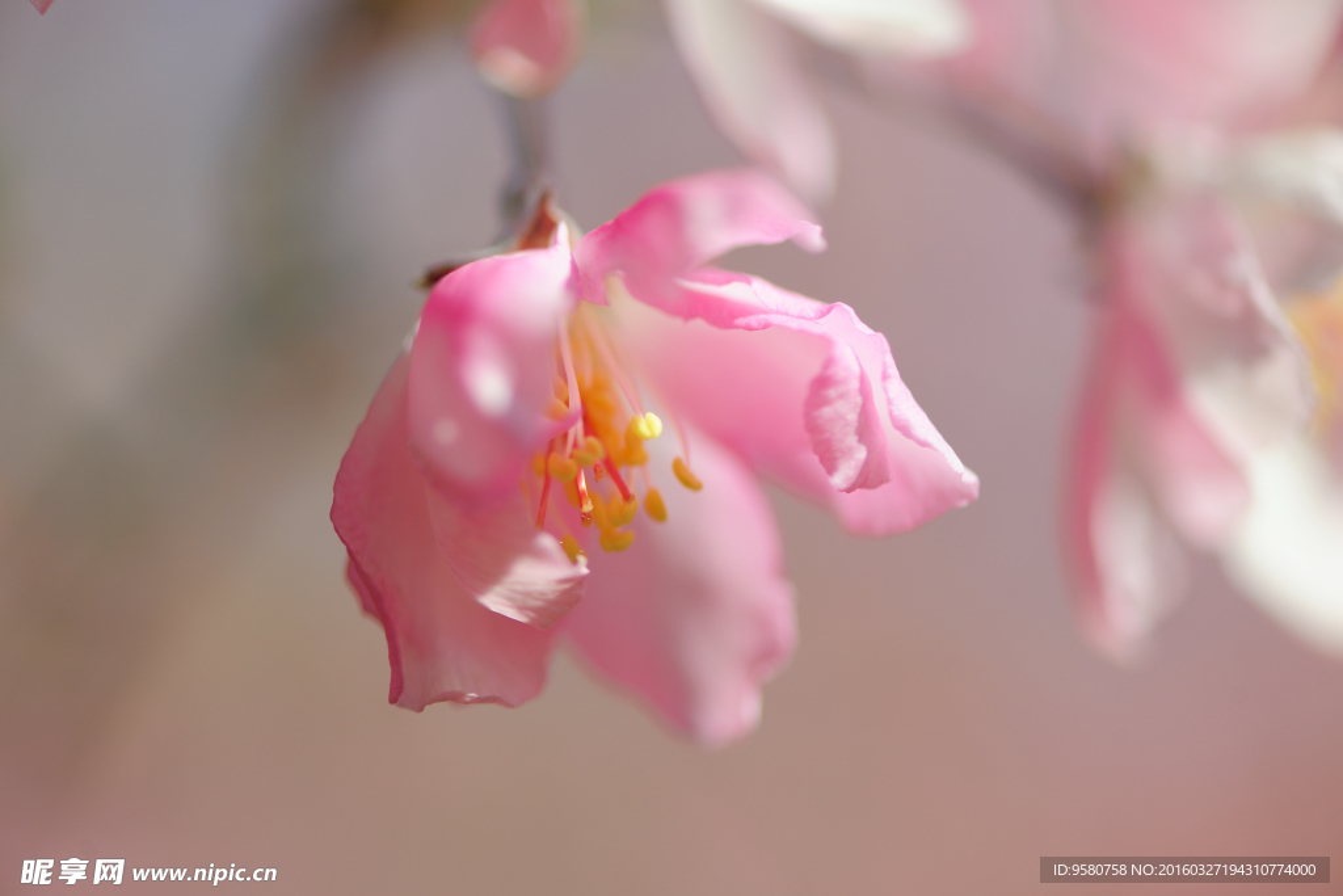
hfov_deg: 19.5
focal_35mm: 105
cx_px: 672
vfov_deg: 13.0
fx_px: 3917
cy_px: 448
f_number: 3.5
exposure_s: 1/400
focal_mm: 105
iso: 100
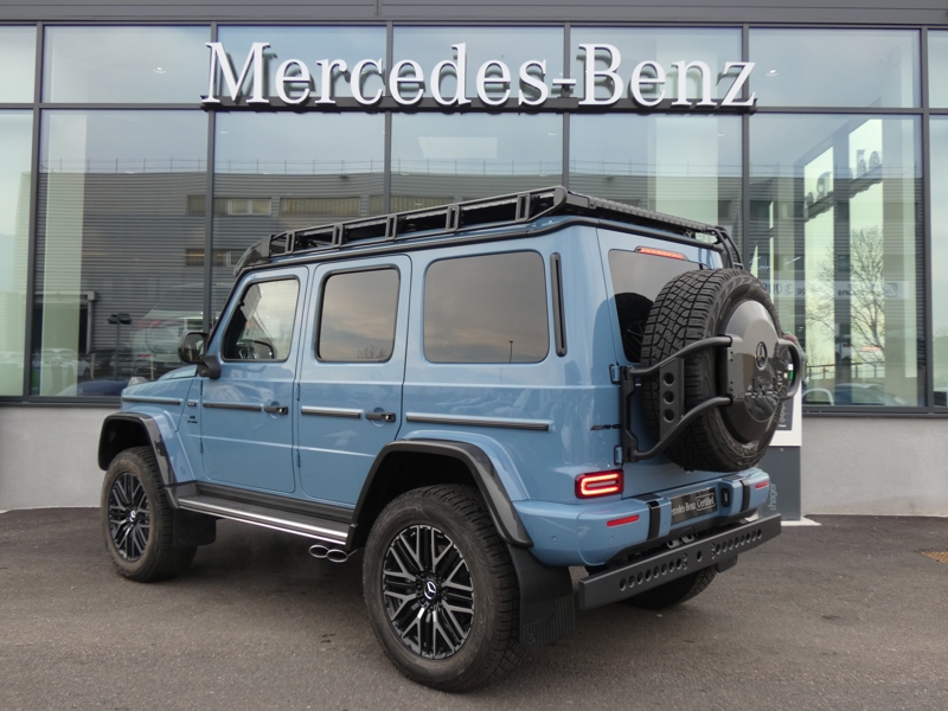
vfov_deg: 45.4
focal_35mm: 31
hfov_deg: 58.4
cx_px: 474
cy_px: 356
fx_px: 849
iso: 80
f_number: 3.3
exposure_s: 1/80
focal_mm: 5.5
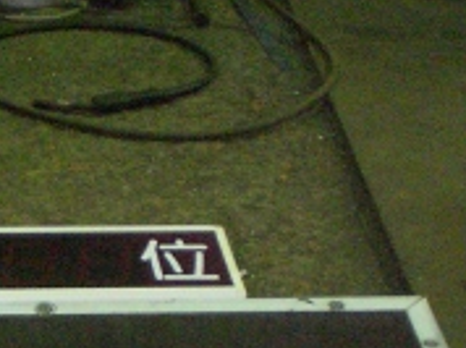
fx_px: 1842
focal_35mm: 137
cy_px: 536
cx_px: -8
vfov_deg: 10.4
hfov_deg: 14.2
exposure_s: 1/40
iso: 800
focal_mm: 6.3
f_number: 3.1
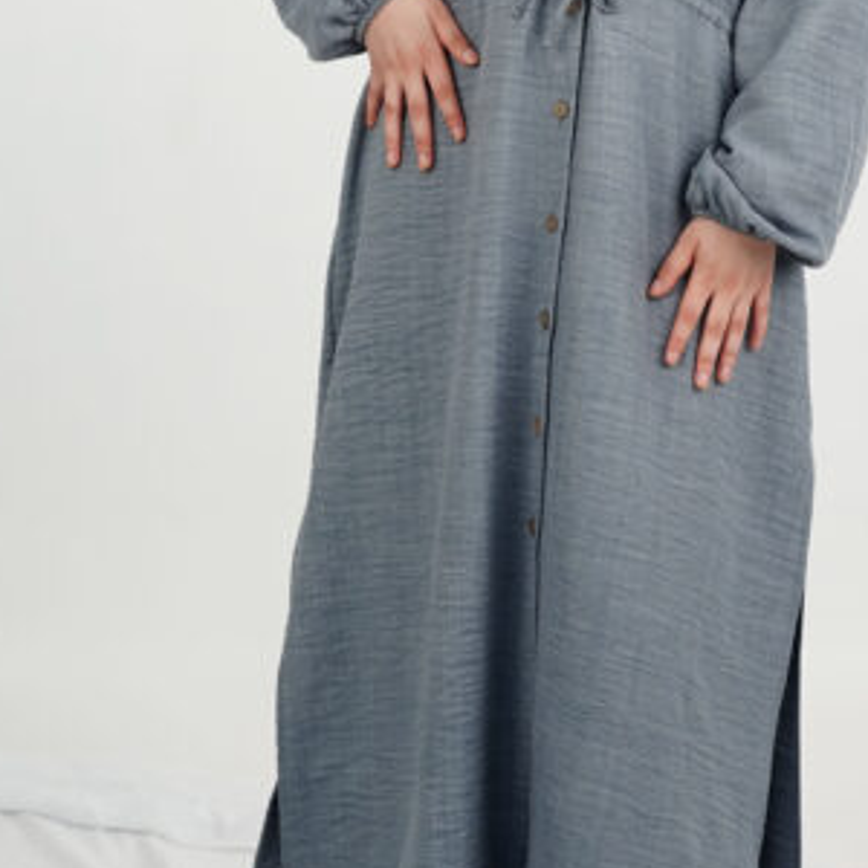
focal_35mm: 143
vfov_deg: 12.2
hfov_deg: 12.2
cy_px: 197
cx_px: 570
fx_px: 4057
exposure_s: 1/100
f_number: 6.3
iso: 400
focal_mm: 56
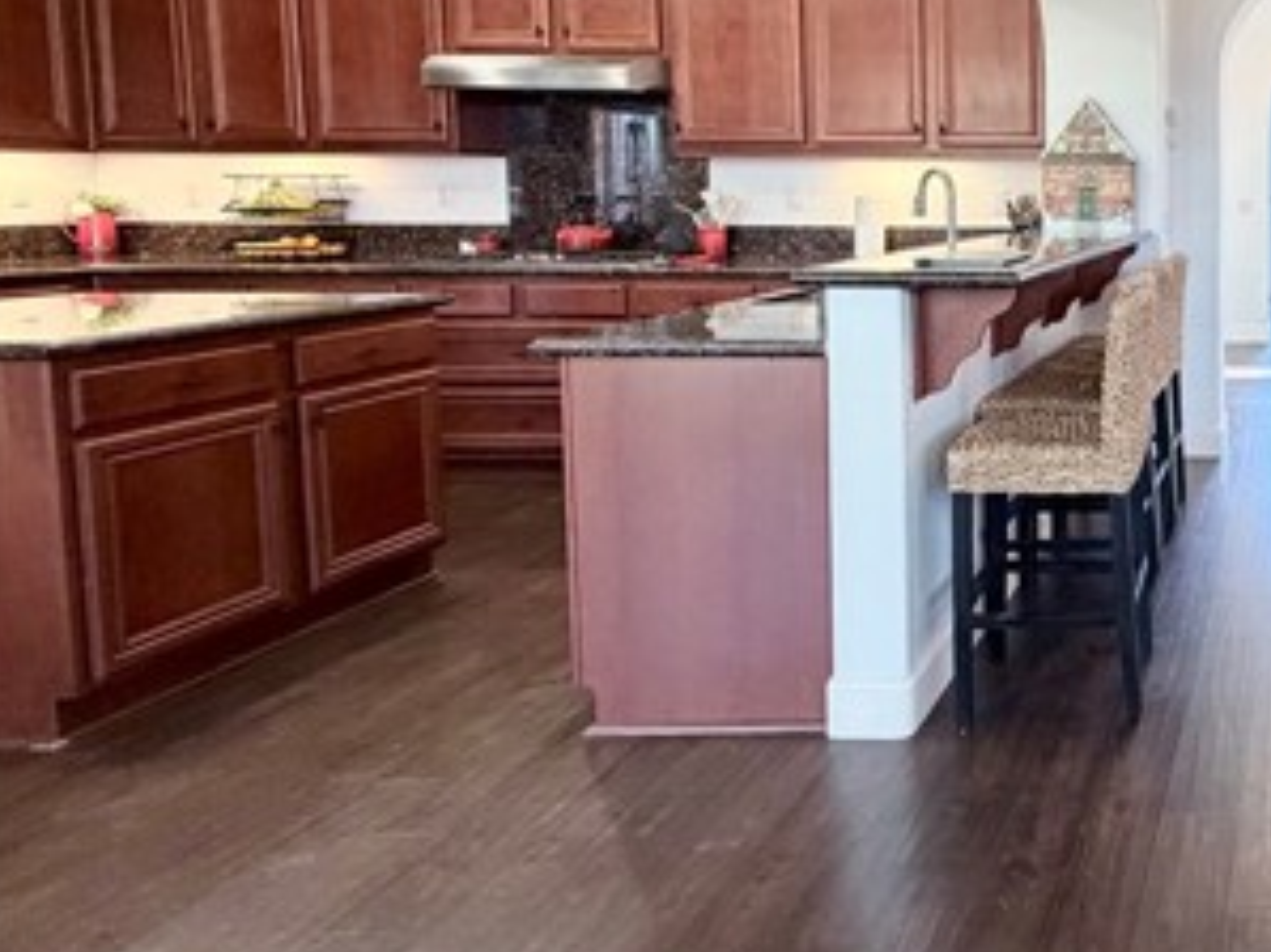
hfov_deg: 47.0
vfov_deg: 45.5
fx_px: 1101
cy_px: 264
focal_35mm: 30
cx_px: 1339
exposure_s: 1/60
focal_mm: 2.22
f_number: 2.2
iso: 320
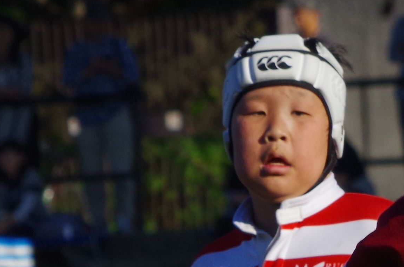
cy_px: 224
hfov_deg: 1.7
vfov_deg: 1.1
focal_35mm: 1214
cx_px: 806
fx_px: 13594
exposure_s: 1/400
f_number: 14
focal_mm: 190
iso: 400
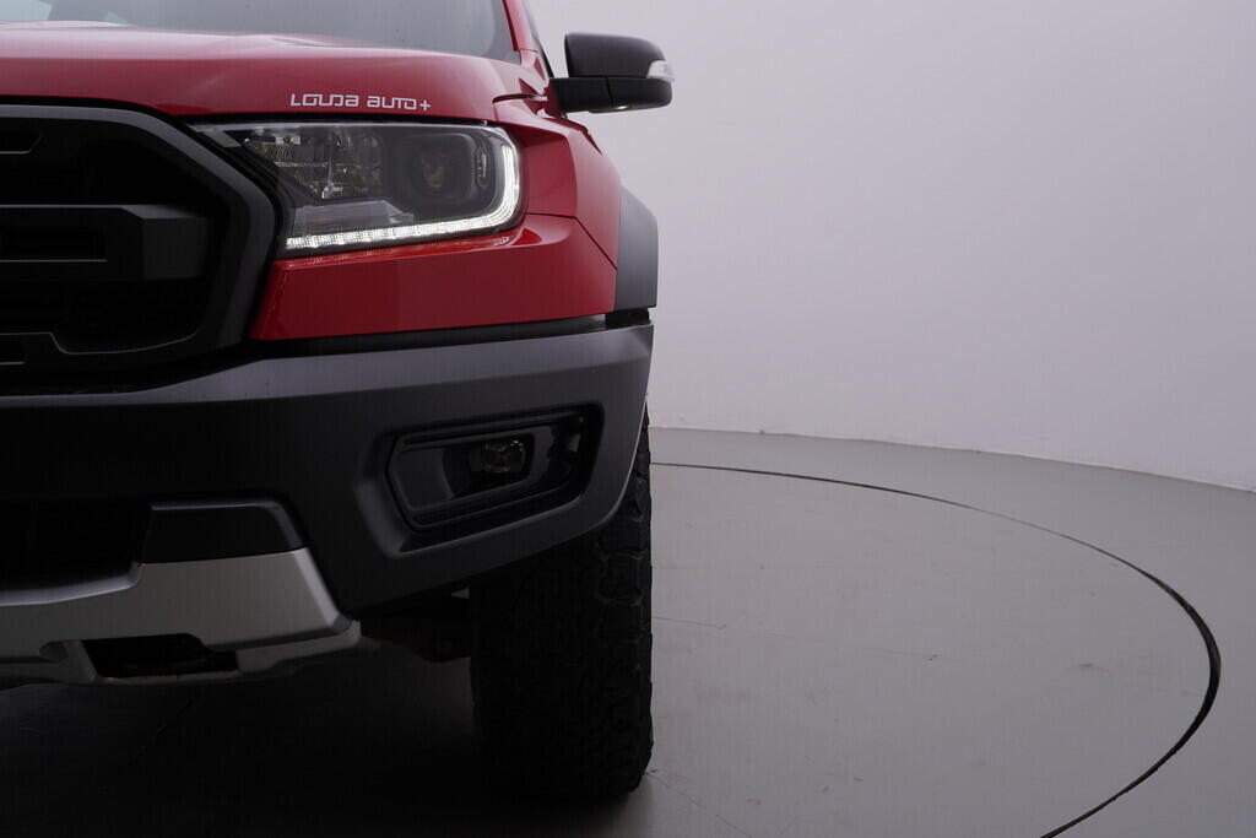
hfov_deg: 53.1
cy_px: 419
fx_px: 1256
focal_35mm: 36
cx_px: 628
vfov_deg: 36.9
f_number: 4.5
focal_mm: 24
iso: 125
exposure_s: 1/100
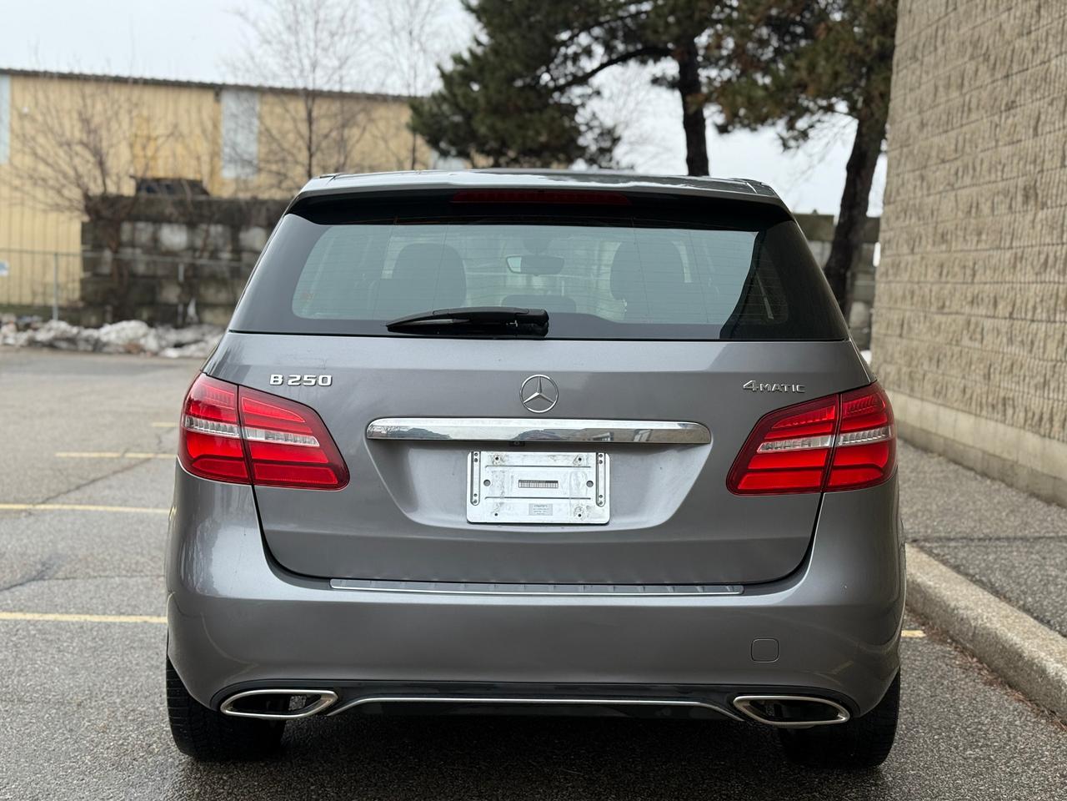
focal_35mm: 48
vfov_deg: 30.3
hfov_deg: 39.7
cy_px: 400
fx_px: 1480
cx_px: 534
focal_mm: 6.76
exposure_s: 1/1543
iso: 80
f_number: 1.78
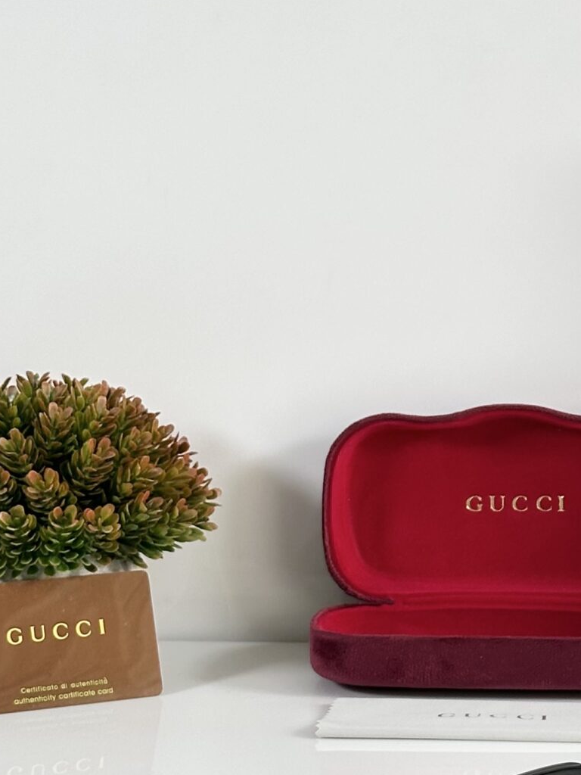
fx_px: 2685
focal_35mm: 120
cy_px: 310
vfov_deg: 16.4
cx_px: 619
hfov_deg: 12.2
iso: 80
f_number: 1.78
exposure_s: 1/142
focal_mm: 6.86
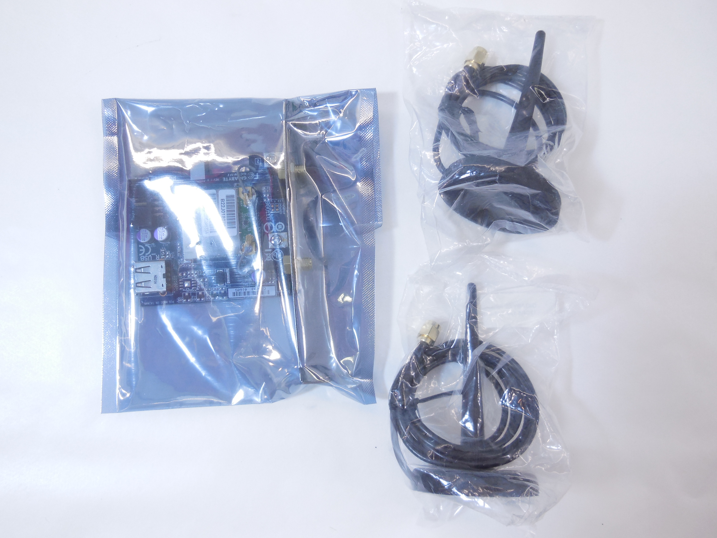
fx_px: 621
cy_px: 269
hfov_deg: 60.0
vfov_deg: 46.8
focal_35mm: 30
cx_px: 358
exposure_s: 1/60
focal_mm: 5.3
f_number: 3.2
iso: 125
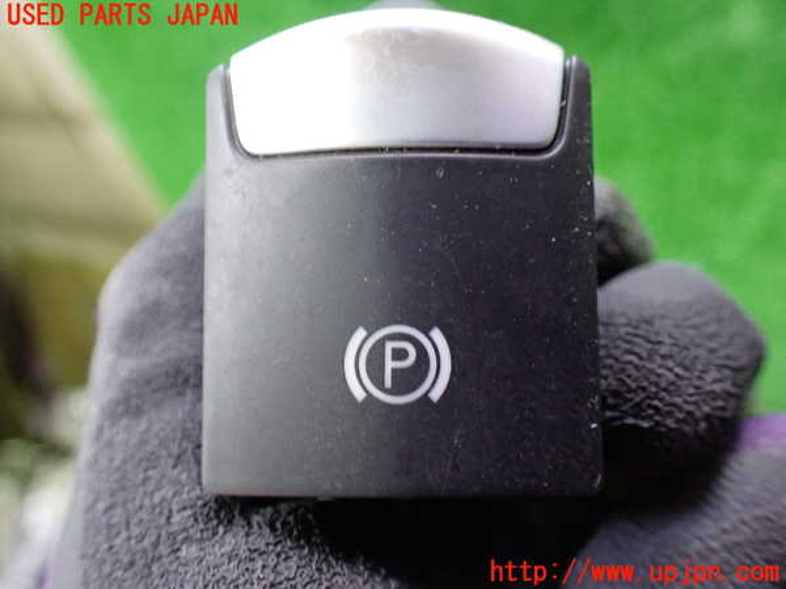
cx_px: 393
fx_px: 681
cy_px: 294
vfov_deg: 46.8
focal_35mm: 30
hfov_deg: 60.0
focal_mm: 5.4
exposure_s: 1/30
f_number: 2.3
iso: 800
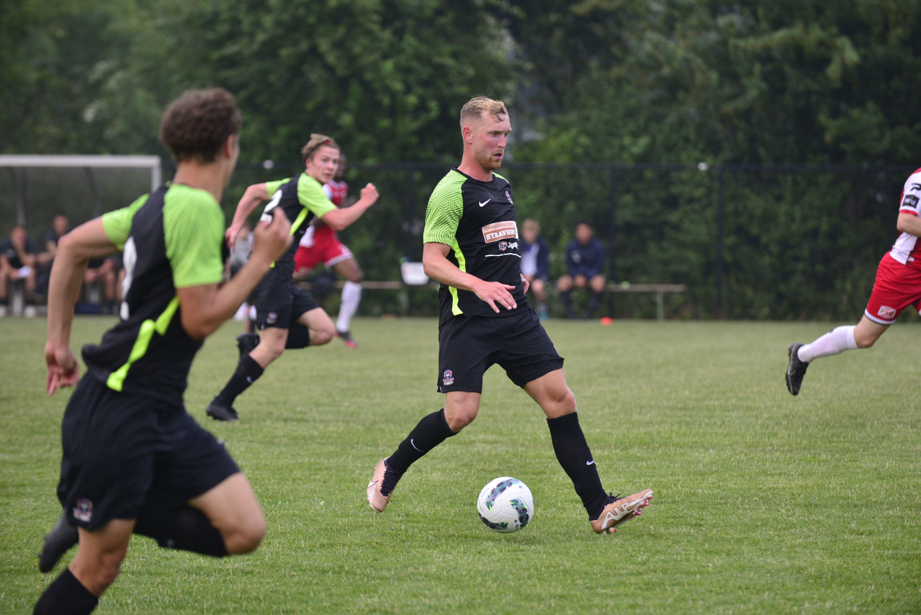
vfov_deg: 6.9
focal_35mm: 200
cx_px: 460
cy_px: 308
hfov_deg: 10.3
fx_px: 5118
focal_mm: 200
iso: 1400
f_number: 4
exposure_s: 1/1250
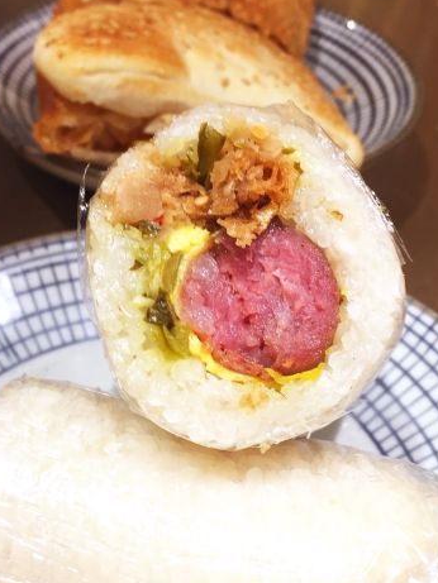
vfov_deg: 42.9
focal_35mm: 44
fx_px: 742
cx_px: 218
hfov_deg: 32.9
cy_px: 328
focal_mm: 4.15
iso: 40
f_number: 2.2
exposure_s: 1/50
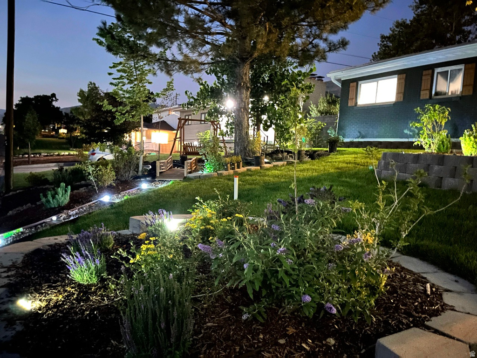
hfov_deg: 67.3
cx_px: 238
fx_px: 358
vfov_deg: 53.1
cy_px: 179
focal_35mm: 26
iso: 2000
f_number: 1.6
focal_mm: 5.1
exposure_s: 1/2
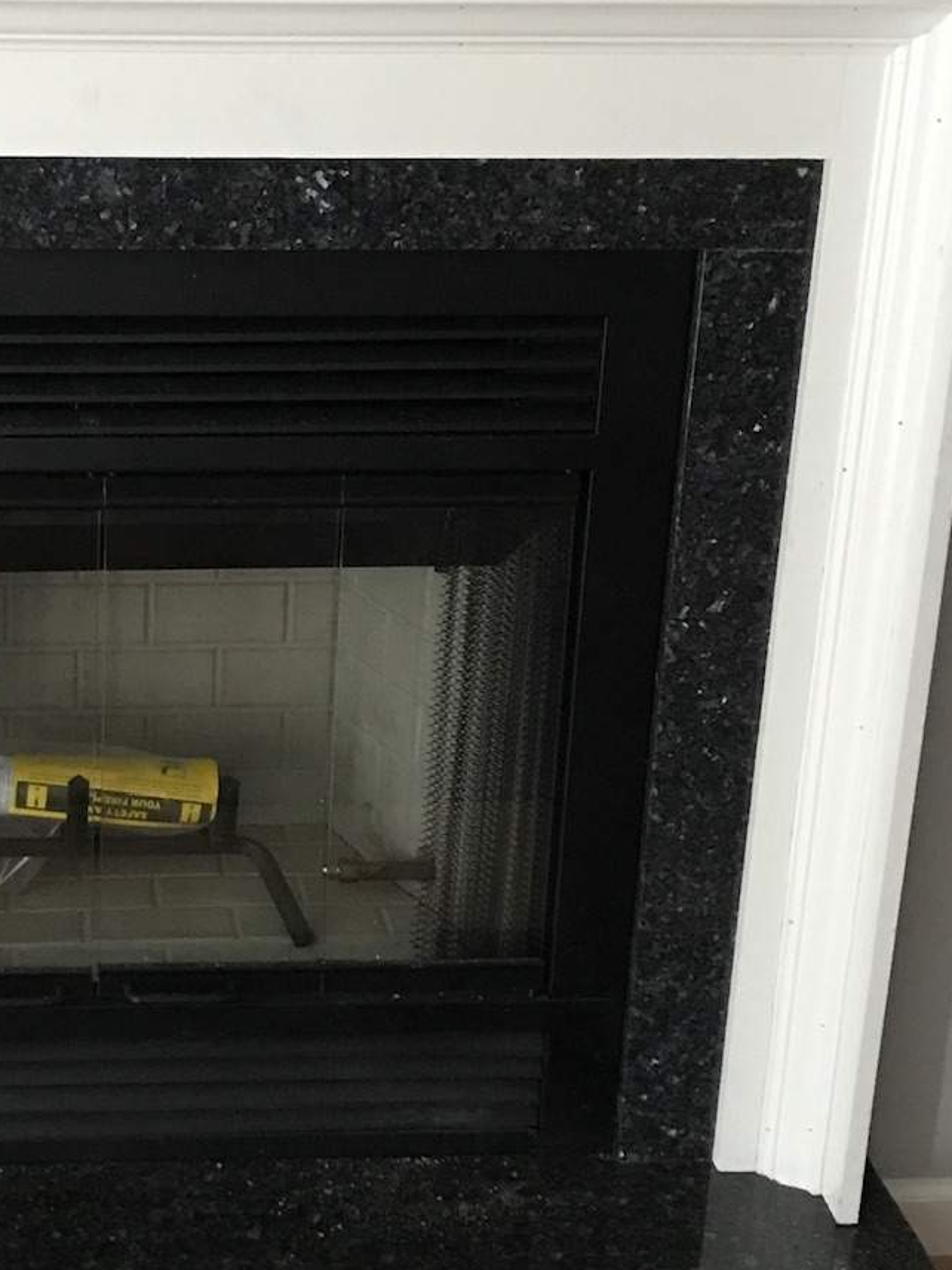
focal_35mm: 67
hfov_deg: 21.5
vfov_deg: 29.0
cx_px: 125
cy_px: 634
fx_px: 2457
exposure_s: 1/7
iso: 100
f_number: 1.8
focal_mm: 3.99
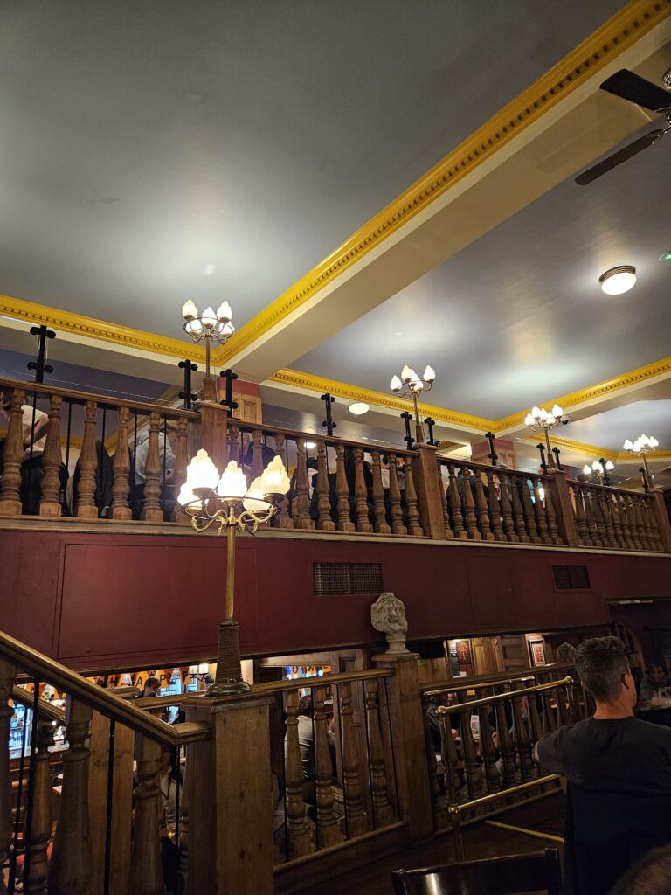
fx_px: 594
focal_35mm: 23
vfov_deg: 73.9
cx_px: 336
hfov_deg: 58.9
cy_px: 448
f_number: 1.8
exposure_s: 1/50
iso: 640
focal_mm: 5.4
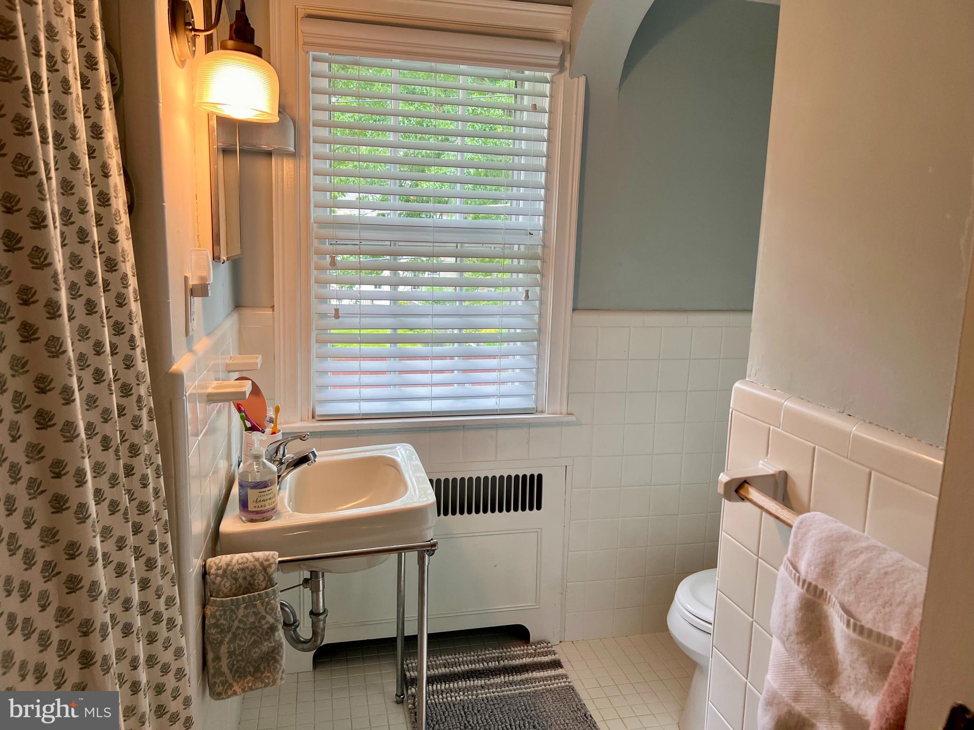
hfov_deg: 67.3
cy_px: 365
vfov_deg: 53.1
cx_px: 487
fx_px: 732
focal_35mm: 26
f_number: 1.5
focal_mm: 5.7
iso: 80
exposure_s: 1/120
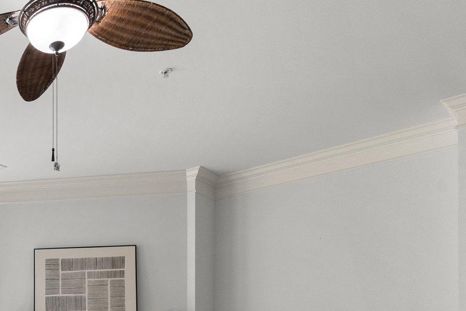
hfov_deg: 38.6
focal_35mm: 39
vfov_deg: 30.4
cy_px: 348
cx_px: -73
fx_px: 505
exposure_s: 1/30
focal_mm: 16
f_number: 8
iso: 250
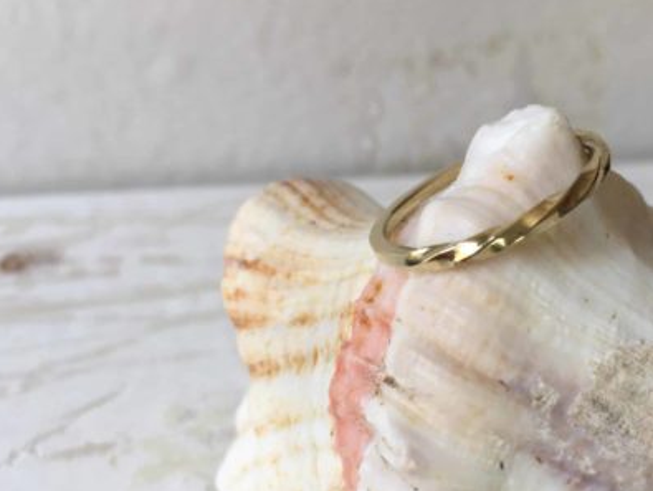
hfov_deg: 42.1
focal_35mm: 44
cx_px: 455
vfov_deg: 32.9
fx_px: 831
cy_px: 208
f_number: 2.2
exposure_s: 1/100
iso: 25
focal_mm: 4.15
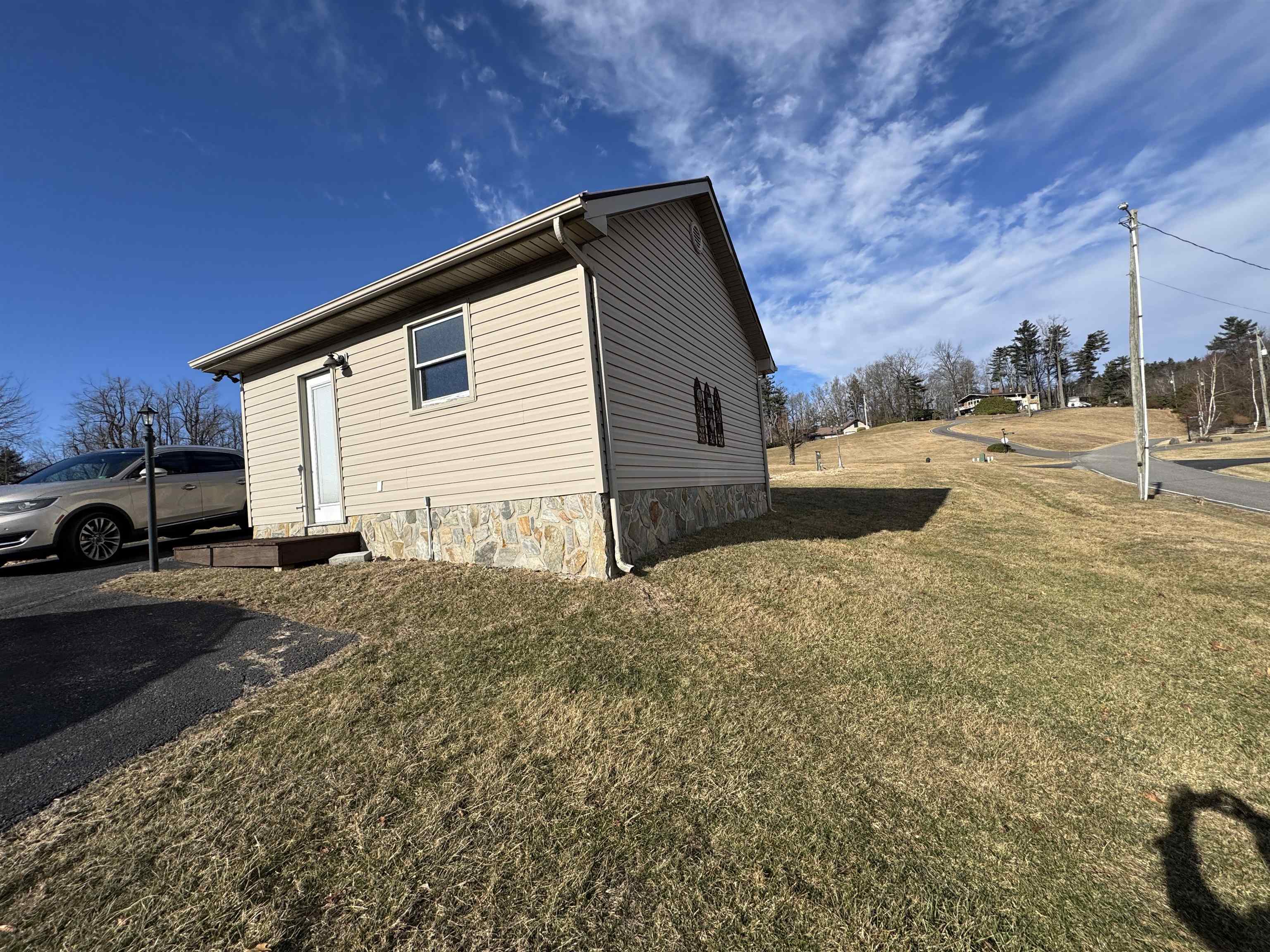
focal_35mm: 14
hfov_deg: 102.1
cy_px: 476
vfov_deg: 85.7
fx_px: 514
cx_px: 635
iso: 50
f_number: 2.2
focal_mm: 2.22
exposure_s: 1/2985
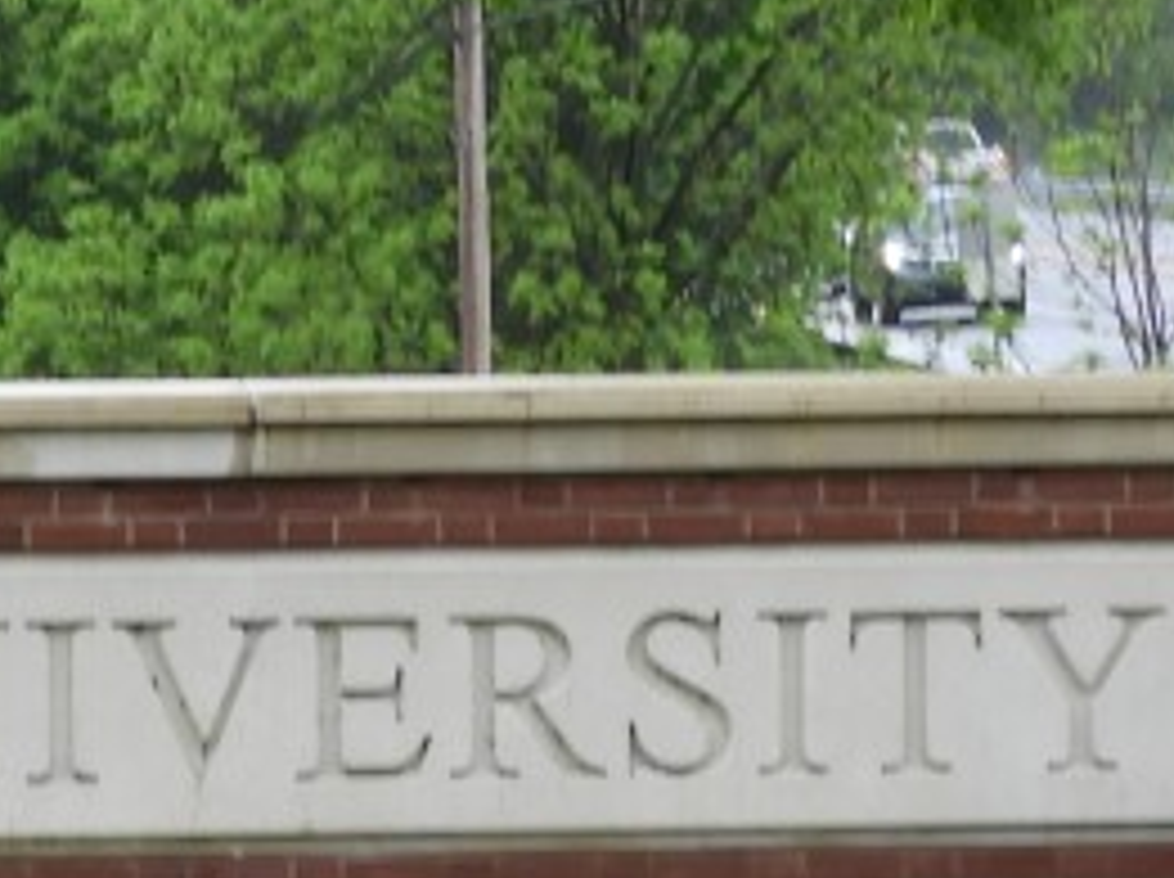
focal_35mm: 304
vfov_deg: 4.9
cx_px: -472
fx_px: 10296
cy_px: 1013
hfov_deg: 6.5
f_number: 4
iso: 100
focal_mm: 9.9
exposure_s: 1/40
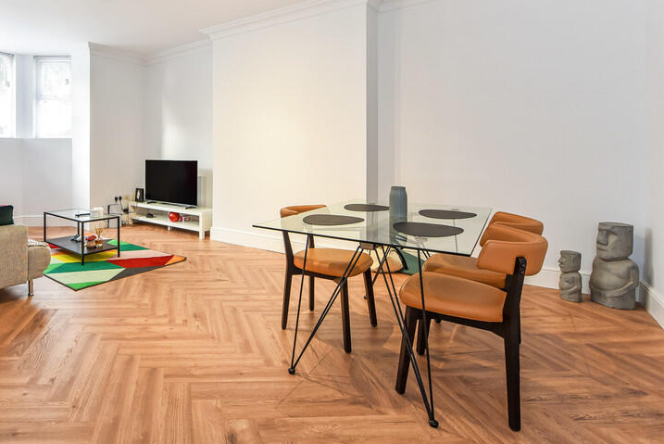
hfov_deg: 79.4
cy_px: 159
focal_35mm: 20
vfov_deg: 60.9
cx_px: 192
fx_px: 369
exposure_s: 1/13
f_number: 7.1
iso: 400
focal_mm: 14
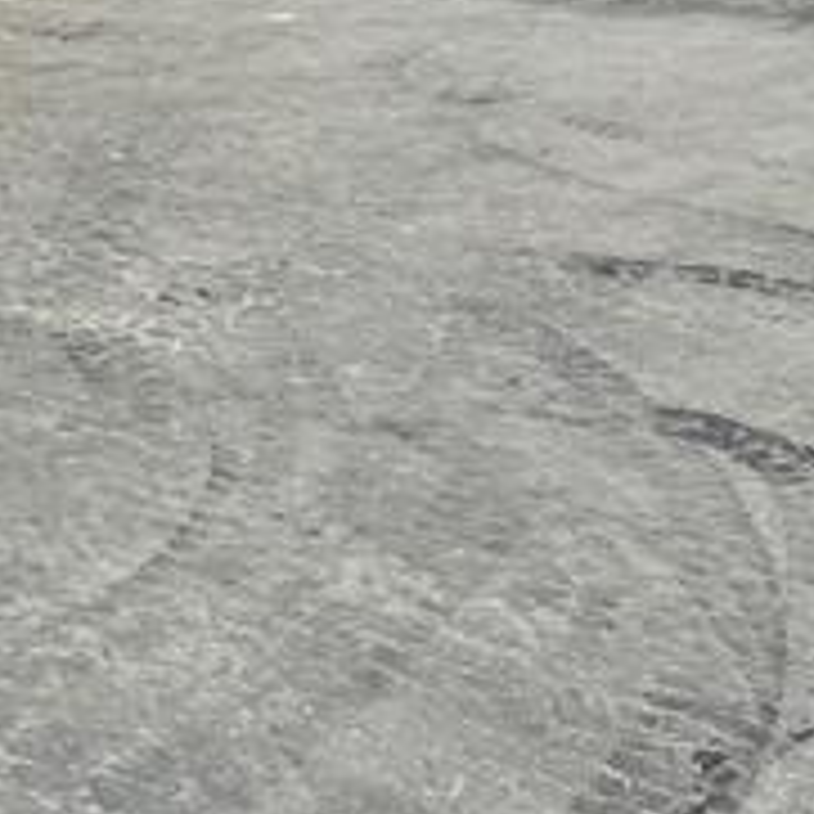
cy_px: -535
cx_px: -400
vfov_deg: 19.9
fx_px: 1862
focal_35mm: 70
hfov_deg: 21.0
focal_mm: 2.22
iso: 50
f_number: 2.2
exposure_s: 1/917
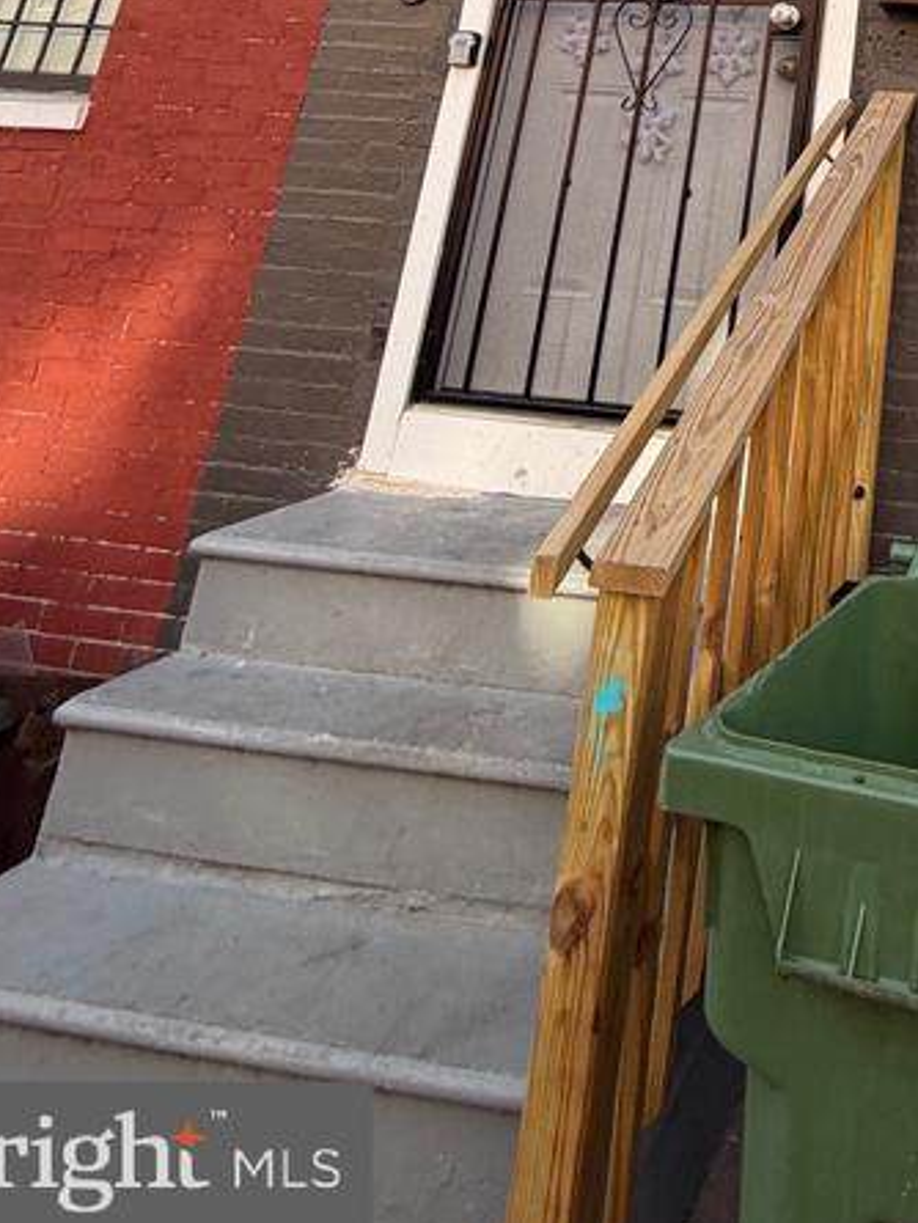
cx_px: 1003
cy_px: -245
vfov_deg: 39.2
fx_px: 1202
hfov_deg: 35.8
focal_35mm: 34
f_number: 2.2
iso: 50
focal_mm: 2.22
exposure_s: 1/316
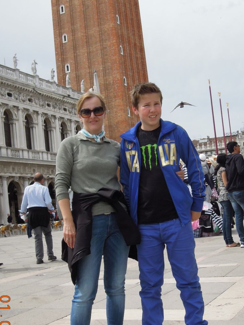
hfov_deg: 27.0
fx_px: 507
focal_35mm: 54
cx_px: 135
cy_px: 181
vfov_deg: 35.5
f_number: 4.1
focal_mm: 7.2
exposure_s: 1/1250
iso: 160
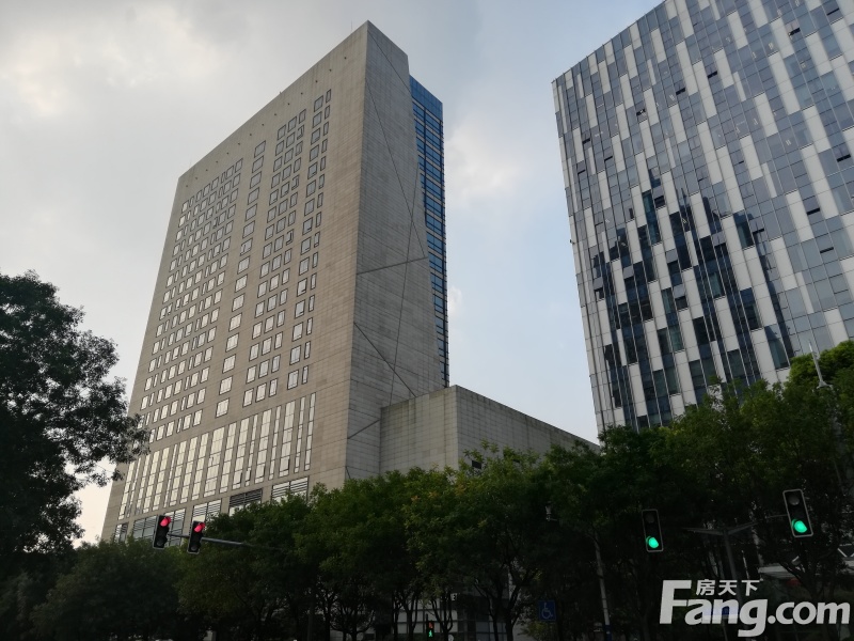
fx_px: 641
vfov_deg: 53.1
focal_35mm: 26
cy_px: 320
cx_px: 427
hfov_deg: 67.3
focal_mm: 3.81
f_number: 2.2
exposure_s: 1/440
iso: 50
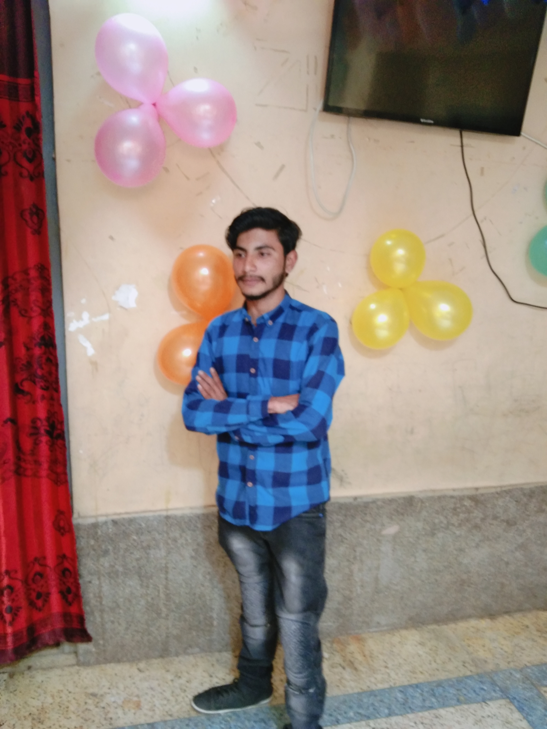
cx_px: 274
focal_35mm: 31
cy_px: 364
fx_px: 653
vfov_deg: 58.4
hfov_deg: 45.4
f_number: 2.2
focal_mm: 3.69
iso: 638
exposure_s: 1/20
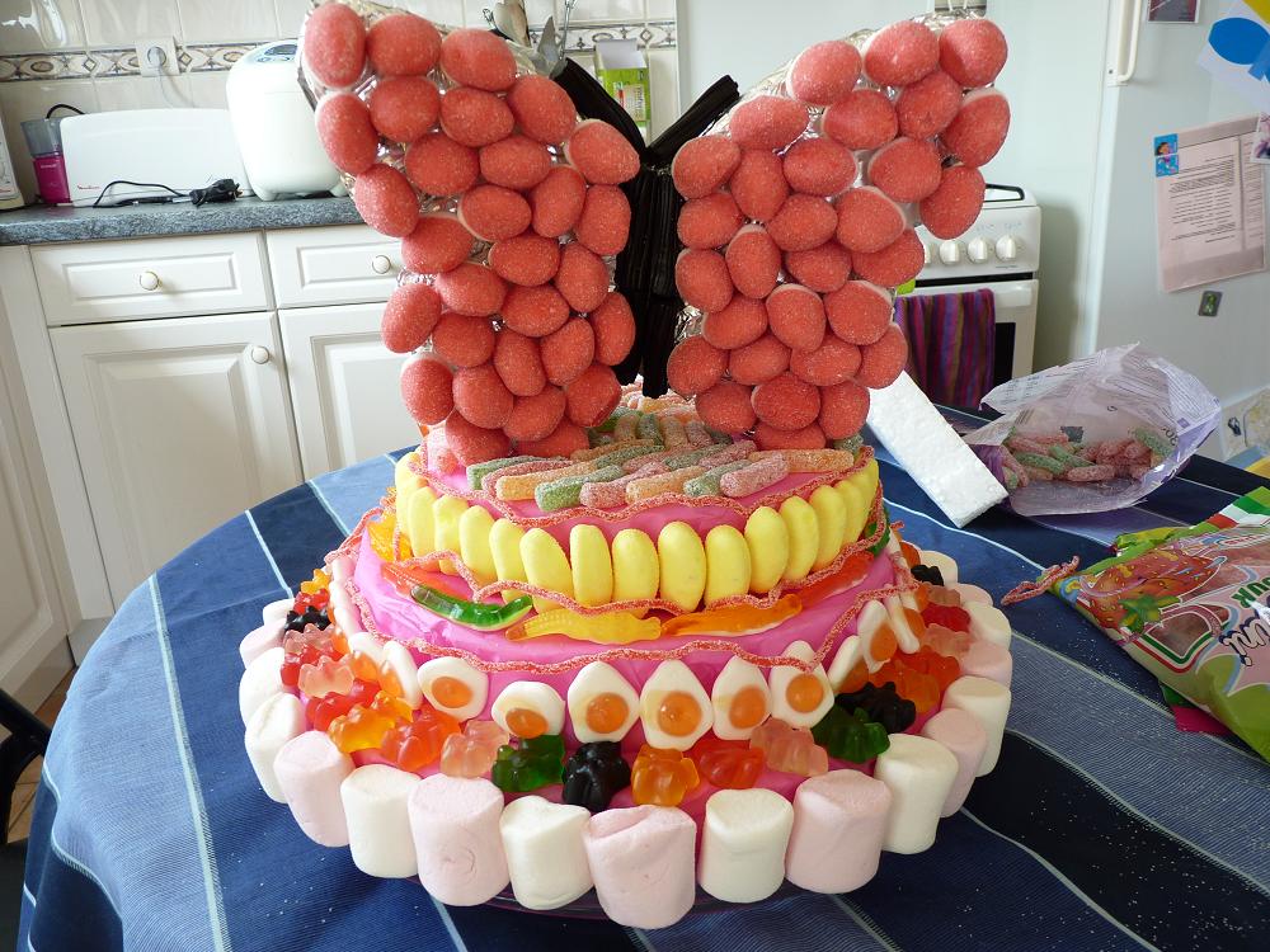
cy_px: 476
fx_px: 991
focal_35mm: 27
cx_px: 635
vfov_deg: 51.4
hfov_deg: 65.3
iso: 80
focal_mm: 4.8
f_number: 2.8
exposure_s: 1/50
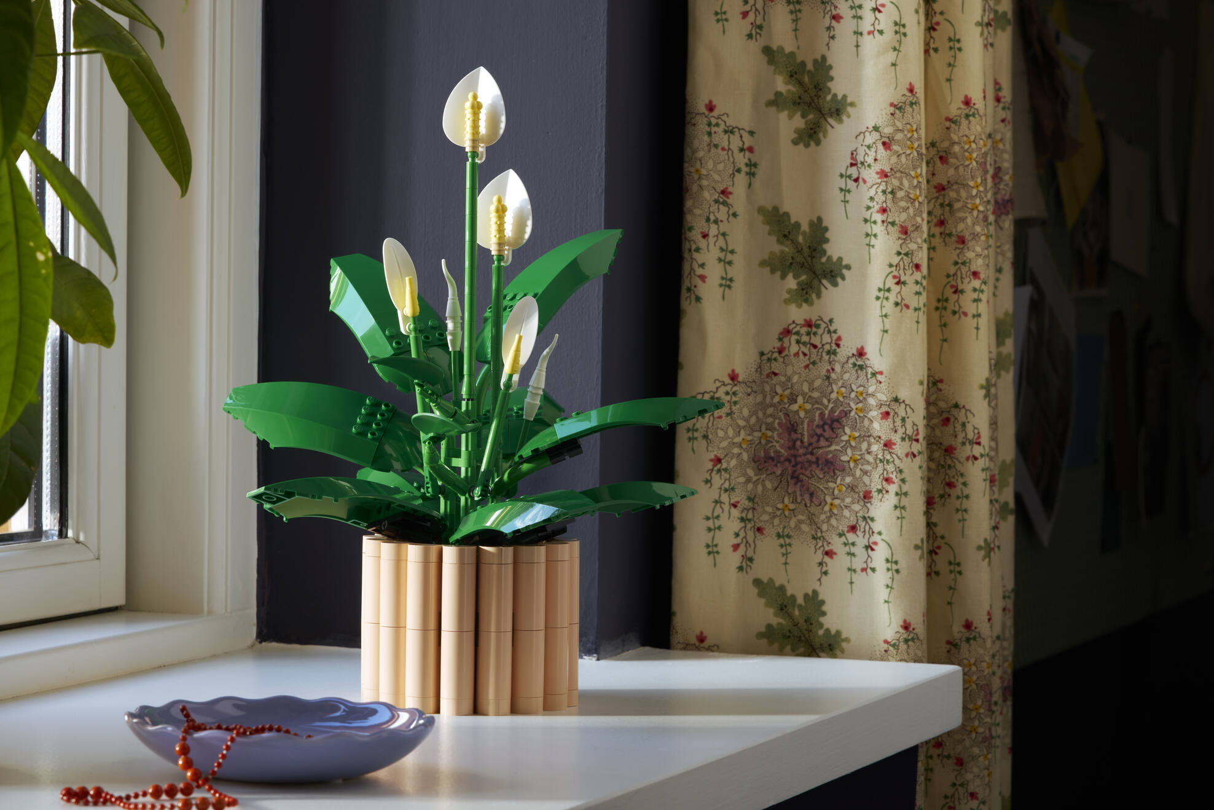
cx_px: 550
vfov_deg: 13.4
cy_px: 382
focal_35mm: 102
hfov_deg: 20.0
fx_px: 3440
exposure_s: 1/13
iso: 100
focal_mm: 84
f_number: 11
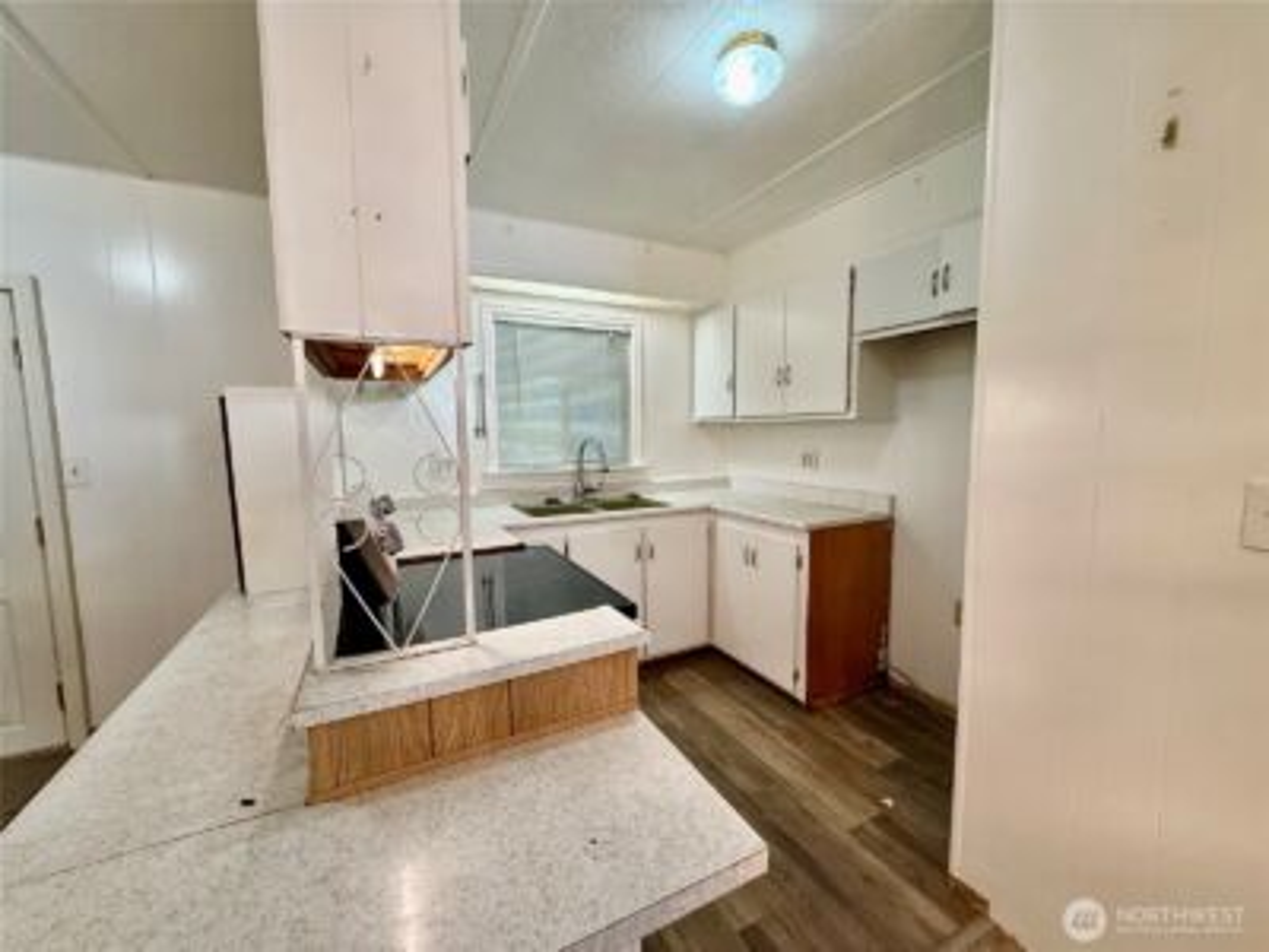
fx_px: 513
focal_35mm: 14
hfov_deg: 102.1
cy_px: 476
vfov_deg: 85.7
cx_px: 634
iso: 160
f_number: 2.2
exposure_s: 1/60
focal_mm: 2.22
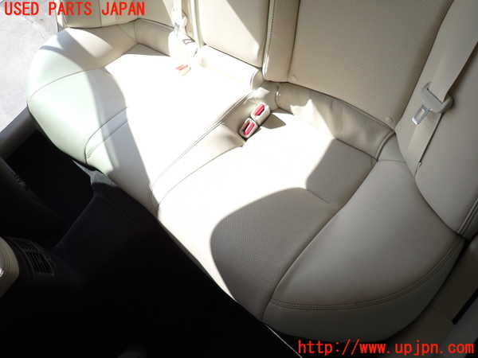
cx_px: 239
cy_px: 179
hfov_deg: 69.4
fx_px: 345
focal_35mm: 25
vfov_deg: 54.9
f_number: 2
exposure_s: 1/800
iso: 100
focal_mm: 4.5
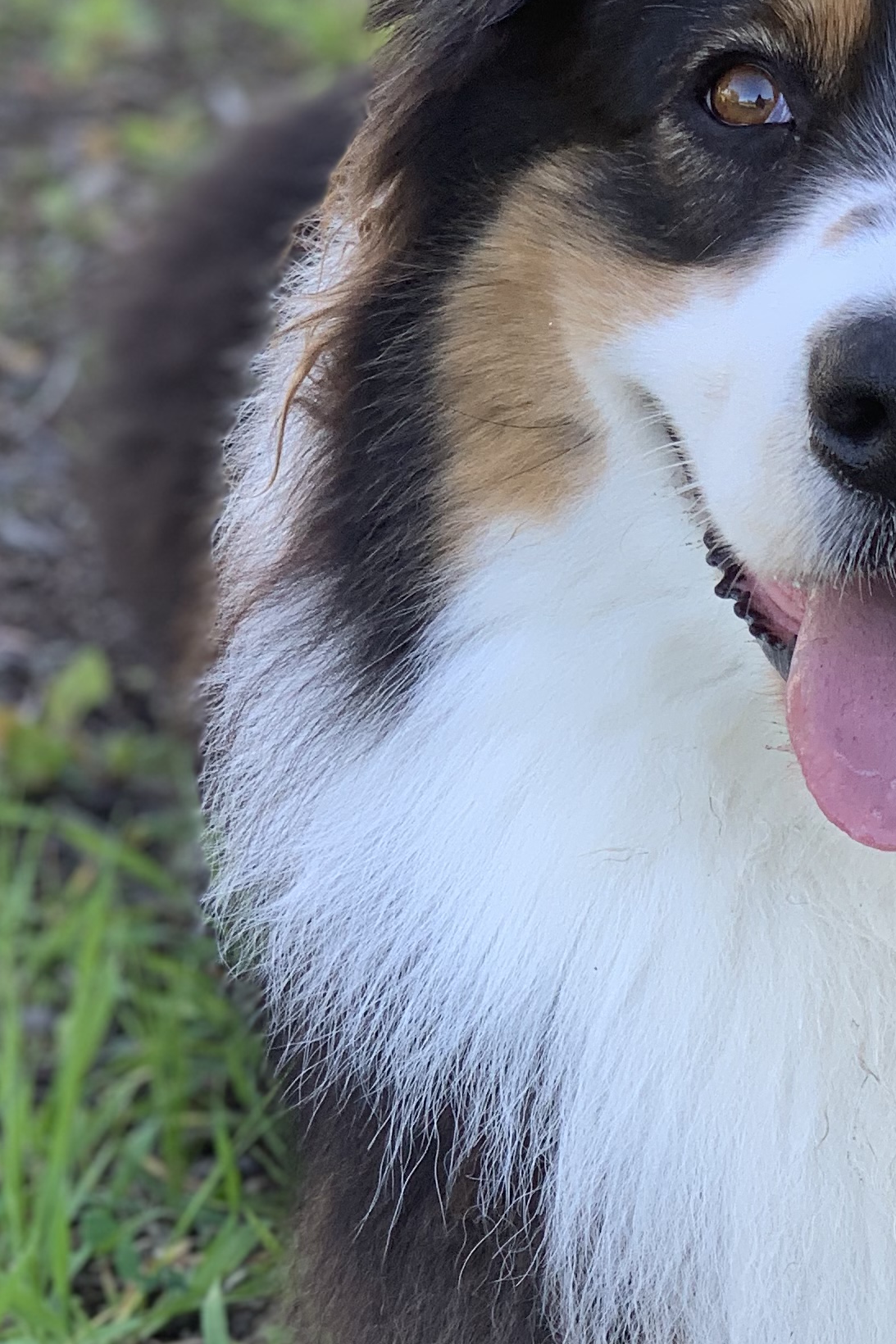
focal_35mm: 133
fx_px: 4966
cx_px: 925
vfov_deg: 15.3
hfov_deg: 10.2
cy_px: 1123
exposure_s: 1/122
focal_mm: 6
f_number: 2.4
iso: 32
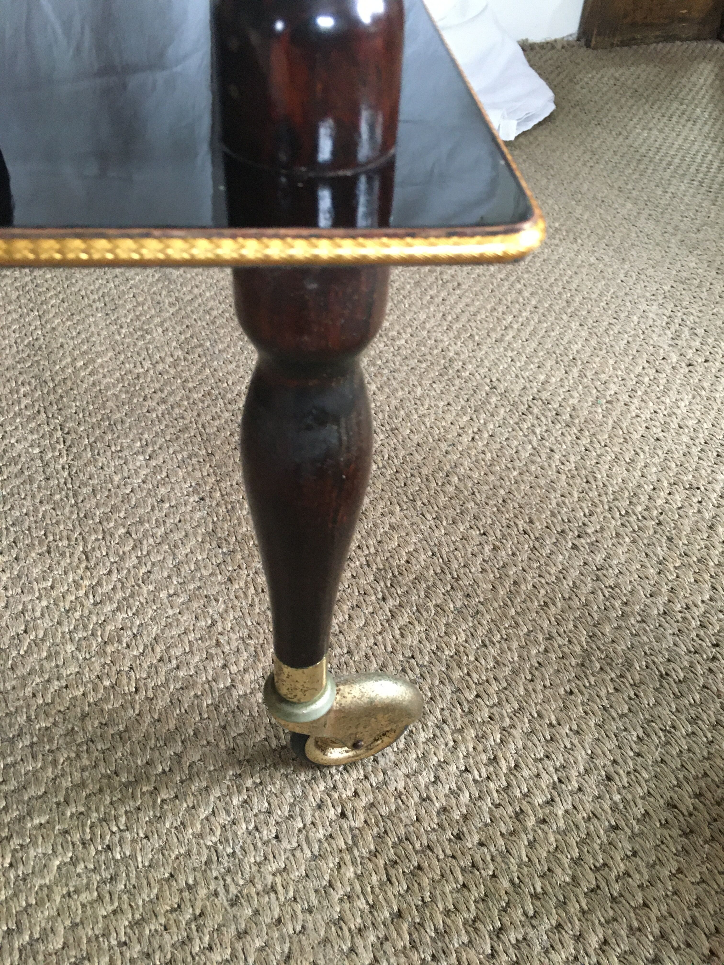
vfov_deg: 61.7
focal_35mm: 29
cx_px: 362
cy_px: 482
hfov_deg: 48.2
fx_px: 809
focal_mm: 4.15
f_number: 2.2
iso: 200
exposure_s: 1/20
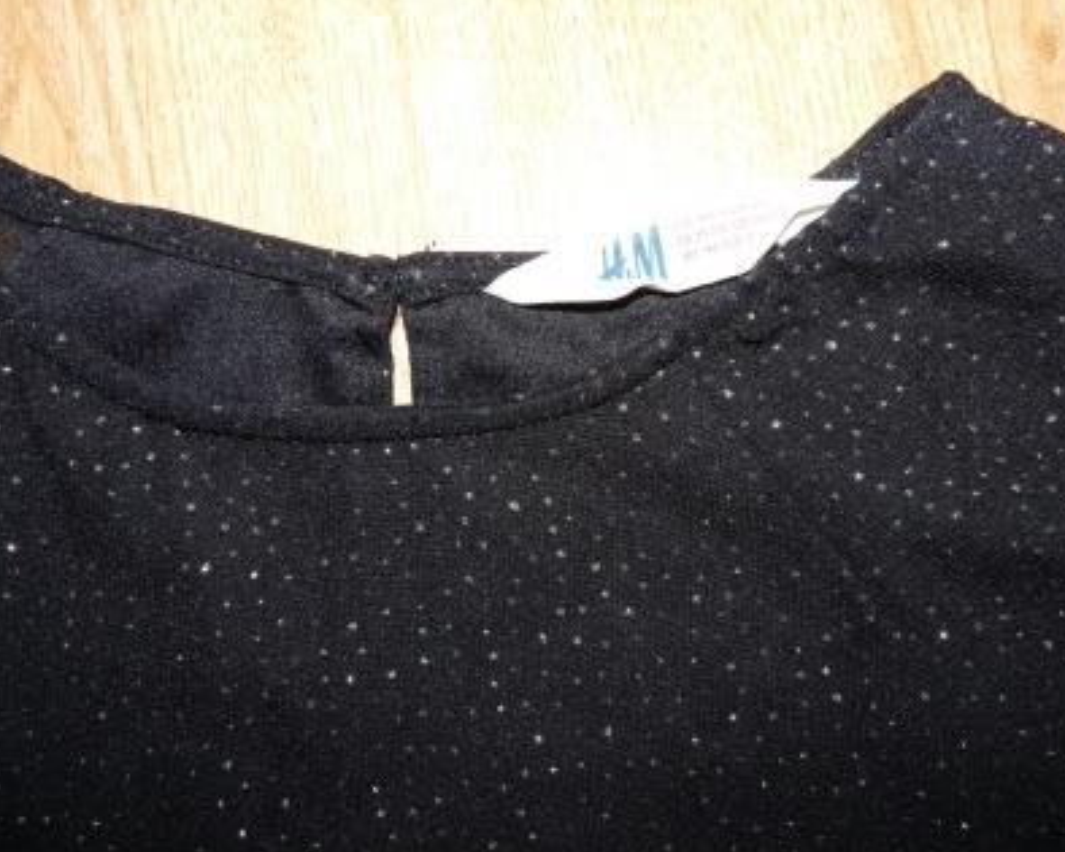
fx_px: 945
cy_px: 427
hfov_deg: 58.7
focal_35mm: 30
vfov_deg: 48.5
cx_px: 584
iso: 100
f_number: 4
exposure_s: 1/125
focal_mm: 4.8
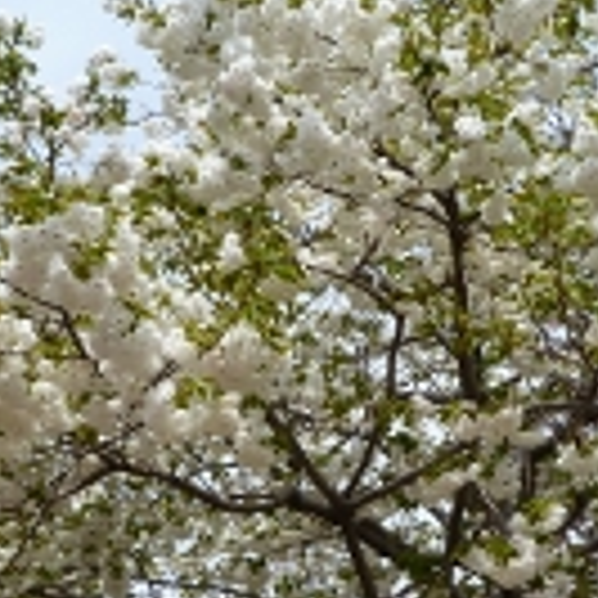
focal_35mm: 58
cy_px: 425
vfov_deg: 29.2
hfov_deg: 29.4
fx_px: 1134
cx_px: 391
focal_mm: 4.5
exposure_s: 1/500
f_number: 4.5
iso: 80
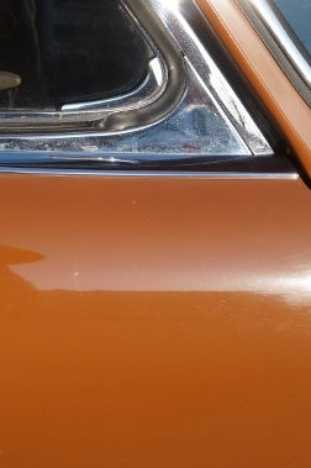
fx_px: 740
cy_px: -17
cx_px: 14
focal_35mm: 57
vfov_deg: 31.9
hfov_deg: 22.9
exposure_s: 1/320
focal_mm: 18
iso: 200
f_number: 8
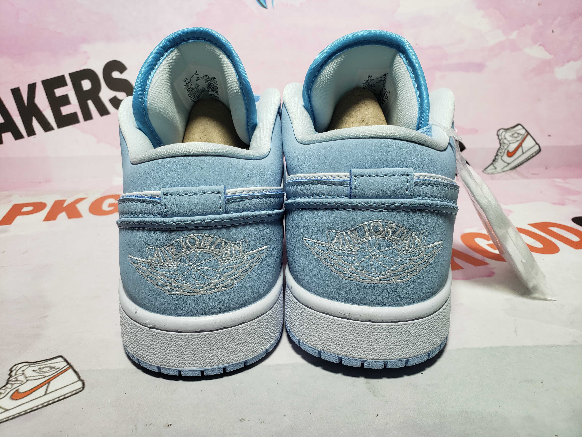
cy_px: 218
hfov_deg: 67.3
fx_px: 437
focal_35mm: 26
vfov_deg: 53.1
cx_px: 291
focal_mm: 4.3
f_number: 2.4
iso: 50
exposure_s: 1/190
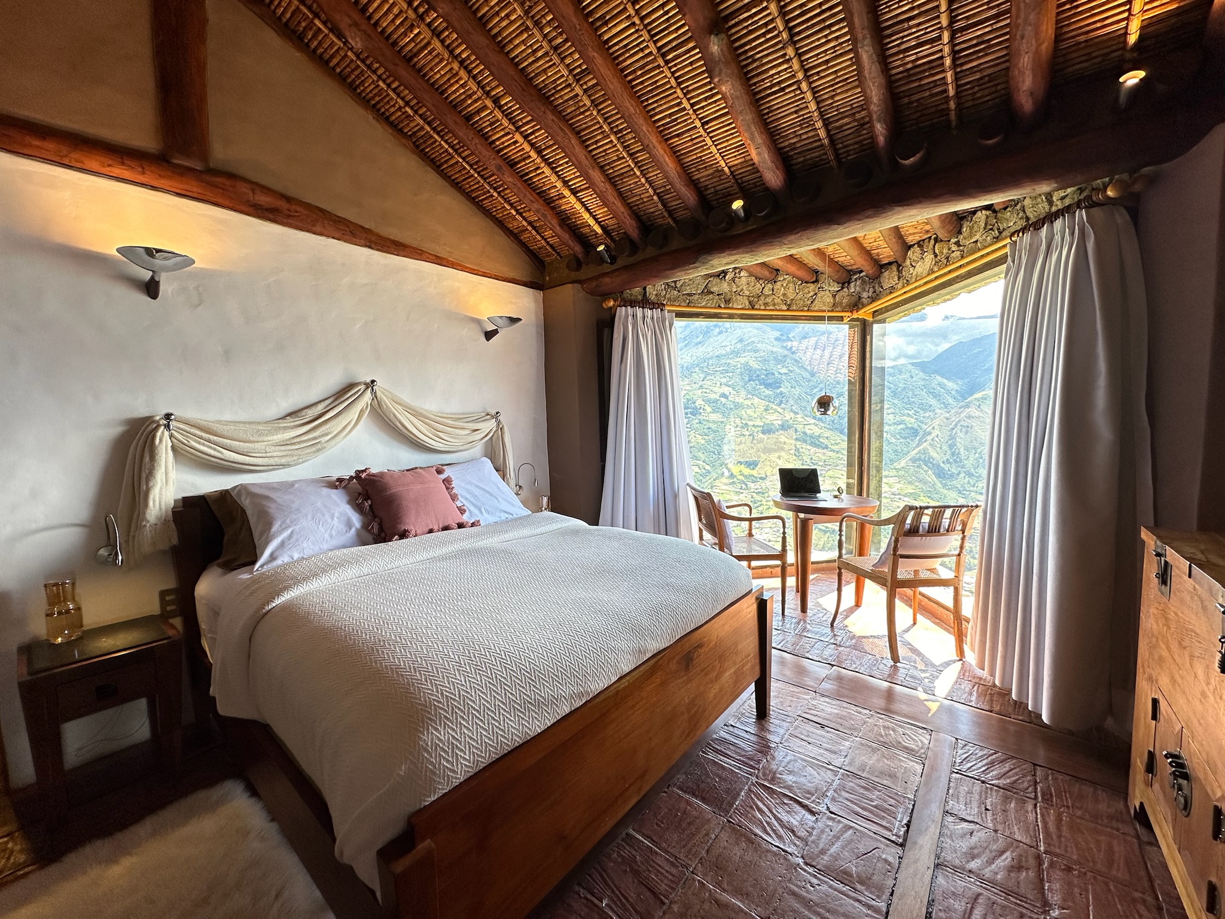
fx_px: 495
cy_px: 460
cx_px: 612
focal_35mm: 14
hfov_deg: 102.1
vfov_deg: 85.7
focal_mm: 2.22
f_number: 2.2
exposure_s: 1/120
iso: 80
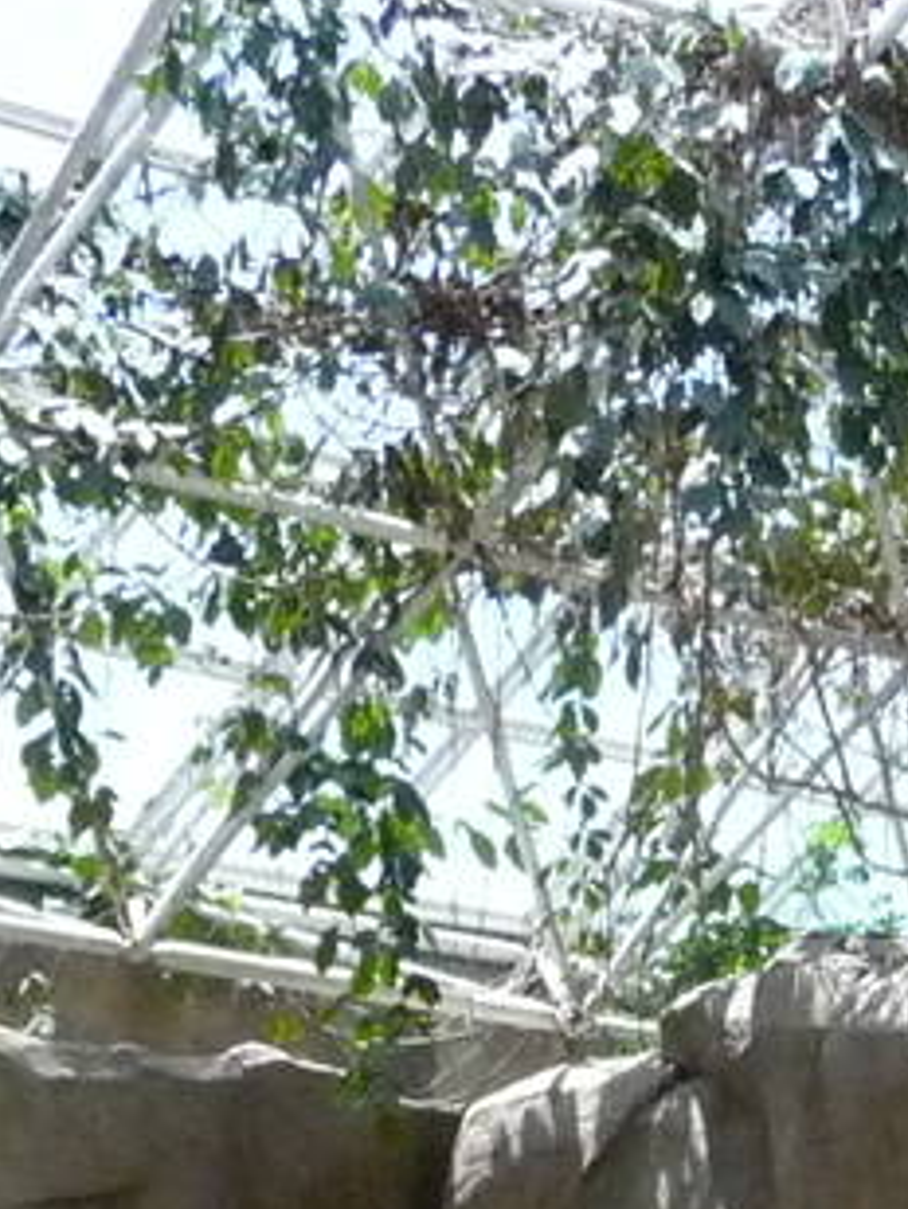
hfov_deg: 9.9
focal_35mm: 145
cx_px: 1432
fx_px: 5068
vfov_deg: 12.4
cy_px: 2168
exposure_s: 1/80
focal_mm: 4.7
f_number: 3.3
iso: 400
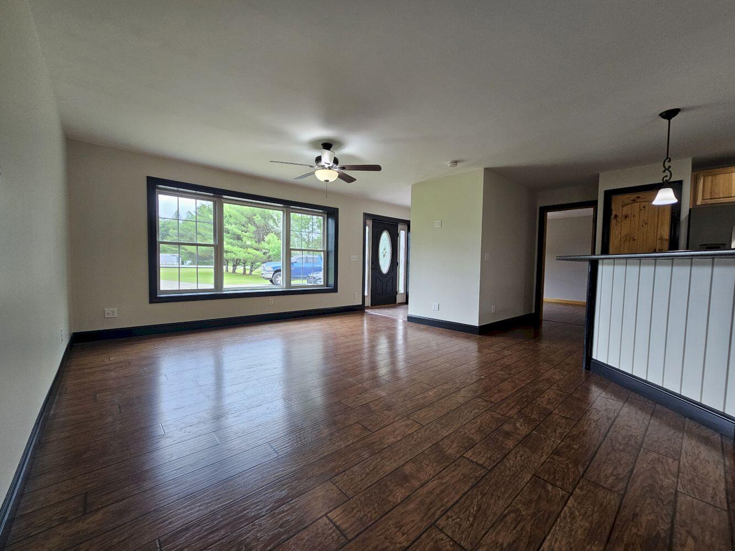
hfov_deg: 106.2
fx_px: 276
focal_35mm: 13
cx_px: 368
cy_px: 276
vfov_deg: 89.9
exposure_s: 1/60
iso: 80
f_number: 2.2
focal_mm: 2.2
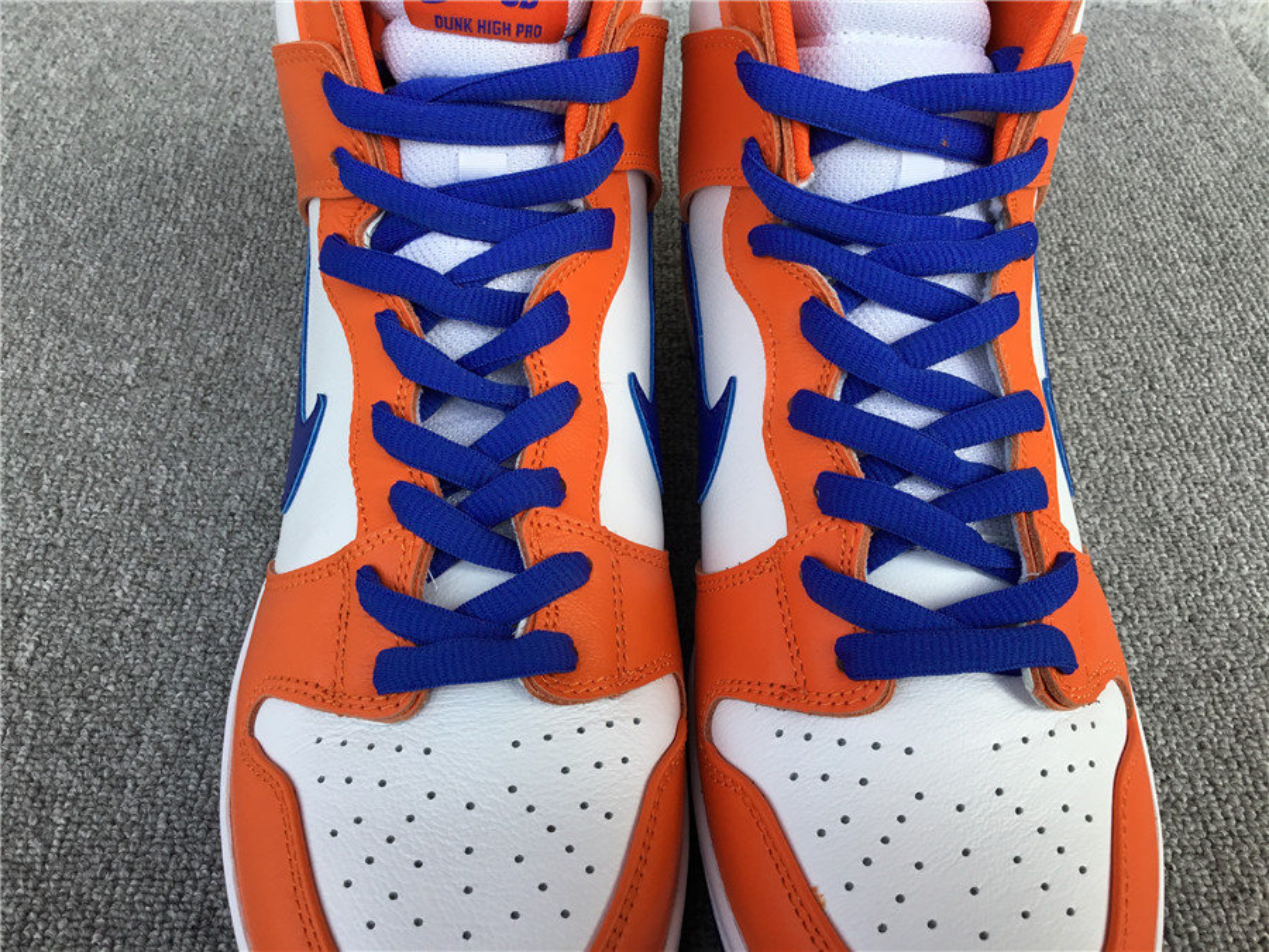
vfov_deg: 45.4
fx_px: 1136
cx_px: 634
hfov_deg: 58.4
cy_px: 476
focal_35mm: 31
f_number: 2.4
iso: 25
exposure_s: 1/365
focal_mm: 3.3
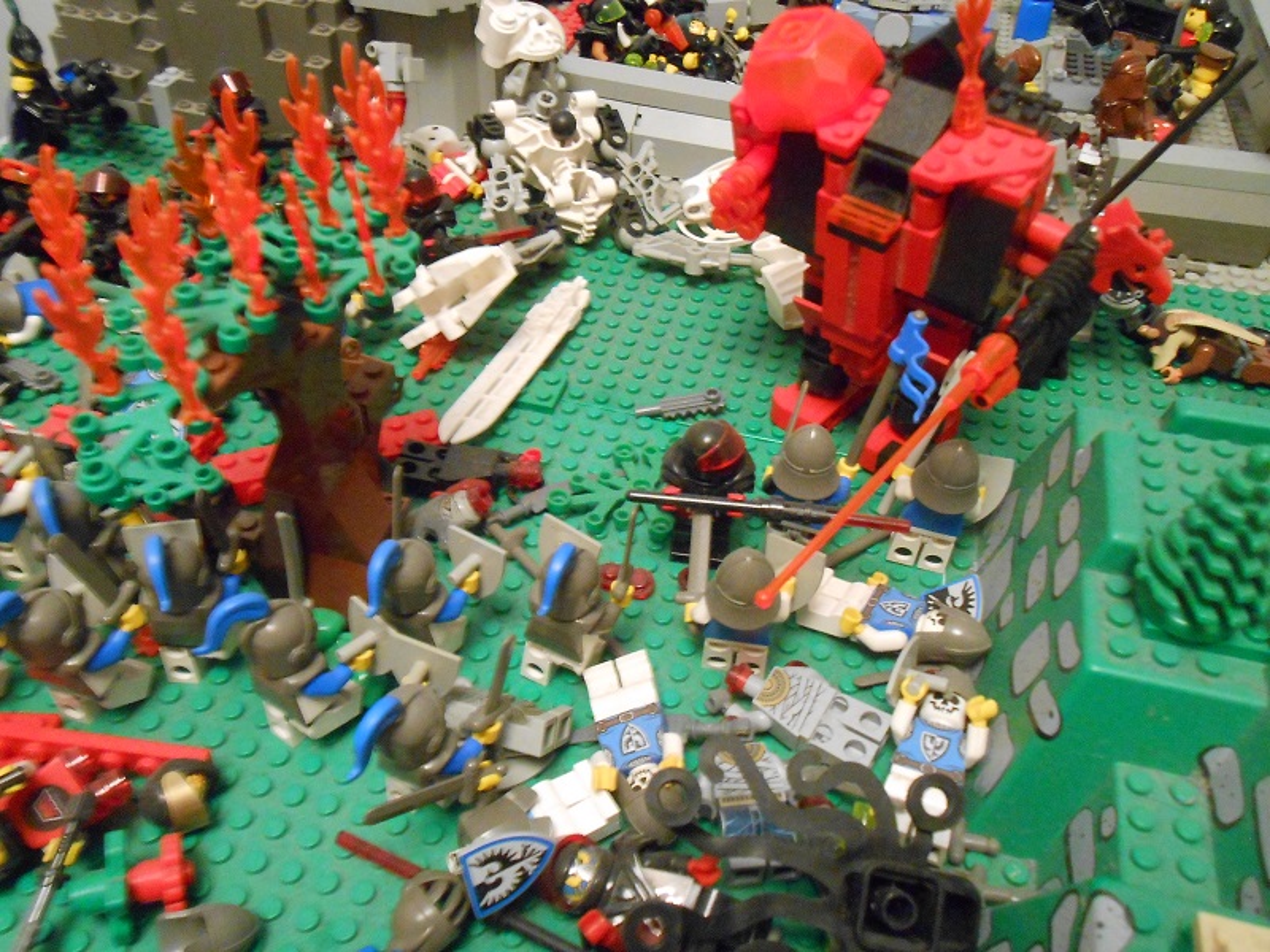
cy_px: 476
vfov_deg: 46.8
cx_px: 635
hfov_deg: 60.0
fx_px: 1101
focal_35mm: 30
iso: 800
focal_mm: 5.3
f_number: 3.8
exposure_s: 1/2.5
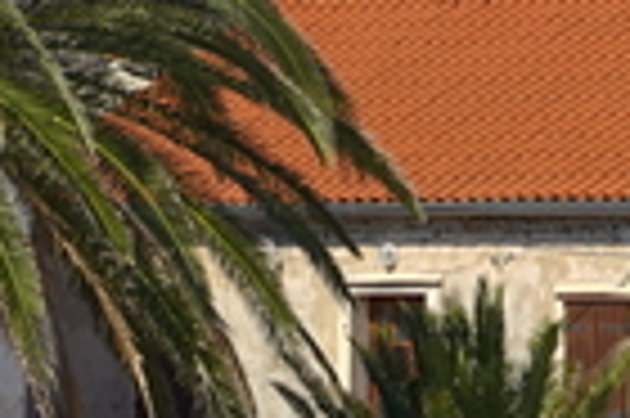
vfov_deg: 2.7
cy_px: -384
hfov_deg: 4.1
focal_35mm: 509
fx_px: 8897
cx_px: 513
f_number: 4.5
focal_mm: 40.37
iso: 64
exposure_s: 1/500
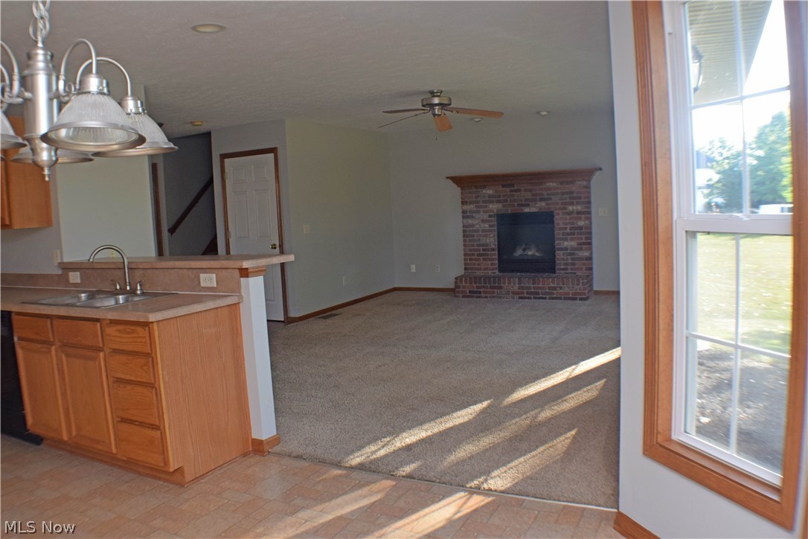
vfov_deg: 36.9
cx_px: 404
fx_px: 808
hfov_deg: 53.1
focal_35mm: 36
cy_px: 270
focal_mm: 24
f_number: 5.6
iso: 640
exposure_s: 1/125
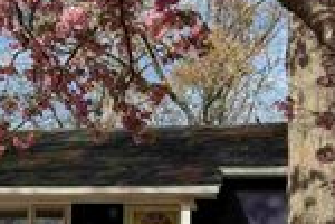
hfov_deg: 24.3
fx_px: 772
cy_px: 242
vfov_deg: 16.0
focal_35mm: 83
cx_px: 92
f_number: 1.78
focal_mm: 6.76
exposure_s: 1/3145
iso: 80
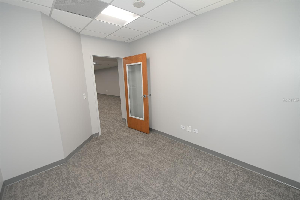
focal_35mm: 15
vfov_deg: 77.3
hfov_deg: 100.4
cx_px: 150
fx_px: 125
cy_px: 100
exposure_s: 1/100
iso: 400
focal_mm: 10
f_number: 4
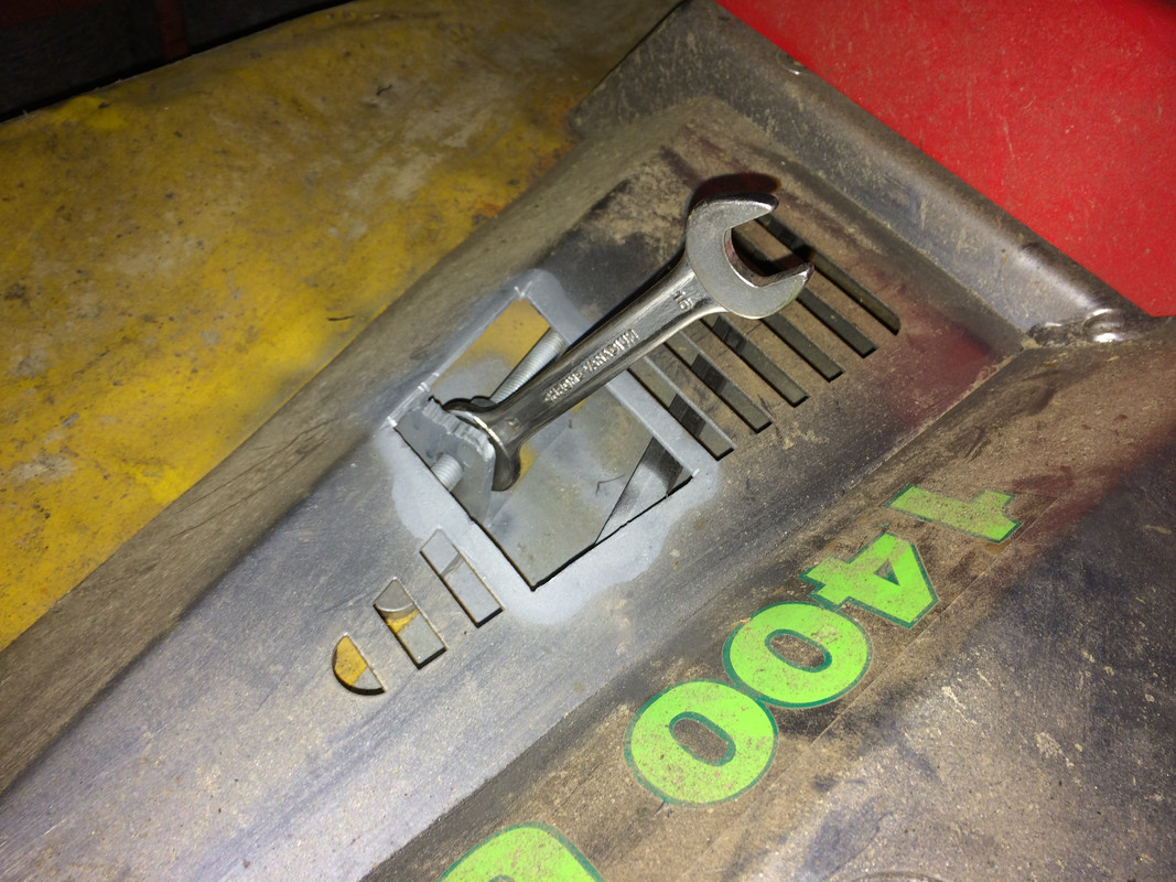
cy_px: 441
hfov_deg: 61.7
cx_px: 588
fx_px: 985
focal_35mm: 29
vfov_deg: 48.2
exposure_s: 1/26
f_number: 2.2
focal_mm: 4.15
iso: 32
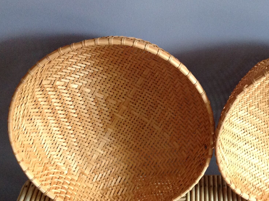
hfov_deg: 30.7
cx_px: 205
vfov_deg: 23.6
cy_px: 84
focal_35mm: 62
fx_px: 481
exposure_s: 1/15
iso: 200
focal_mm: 4.28
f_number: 2.4
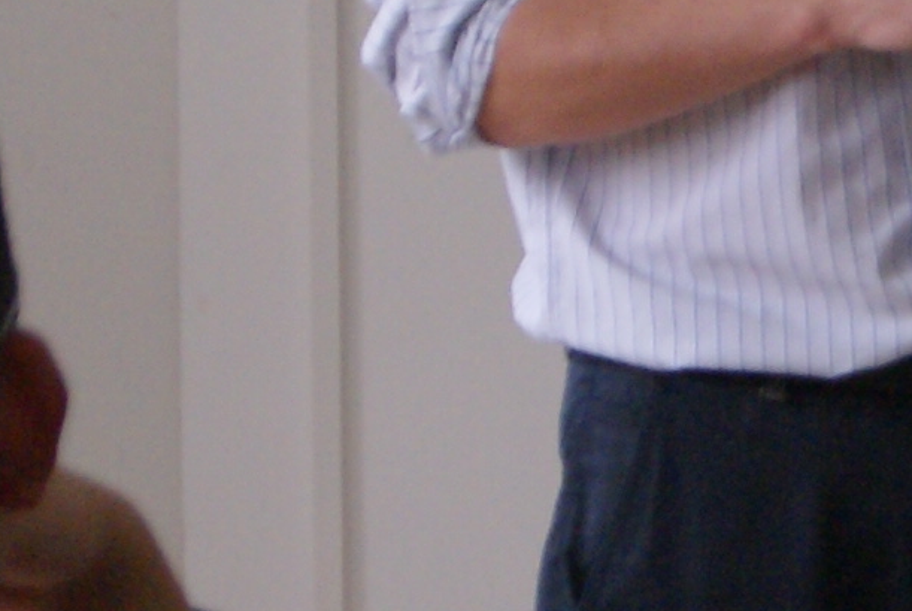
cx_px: 1917
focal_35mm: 523
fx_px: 13269
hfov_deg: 3.9
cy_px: 209
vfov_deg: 2.6
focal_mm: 55
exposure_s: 1/60
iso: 400
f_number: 5.6
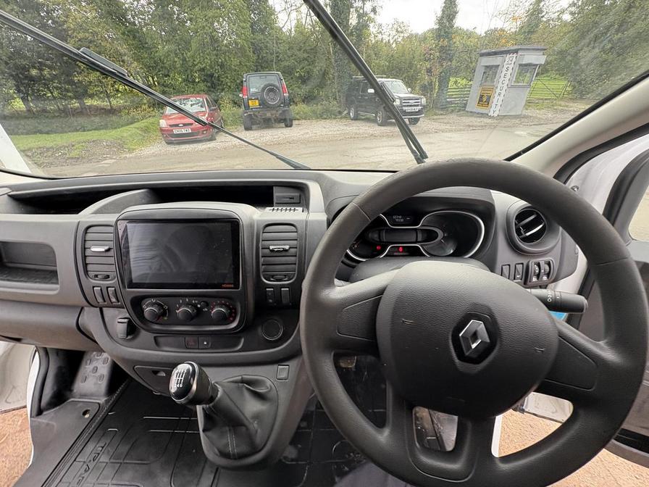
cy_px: 244
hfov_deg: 102.1
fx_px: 262
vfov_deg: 85.7
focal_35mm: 14
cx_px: 324
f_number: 2.2
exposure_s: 1/99
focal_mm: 2.22
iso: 125
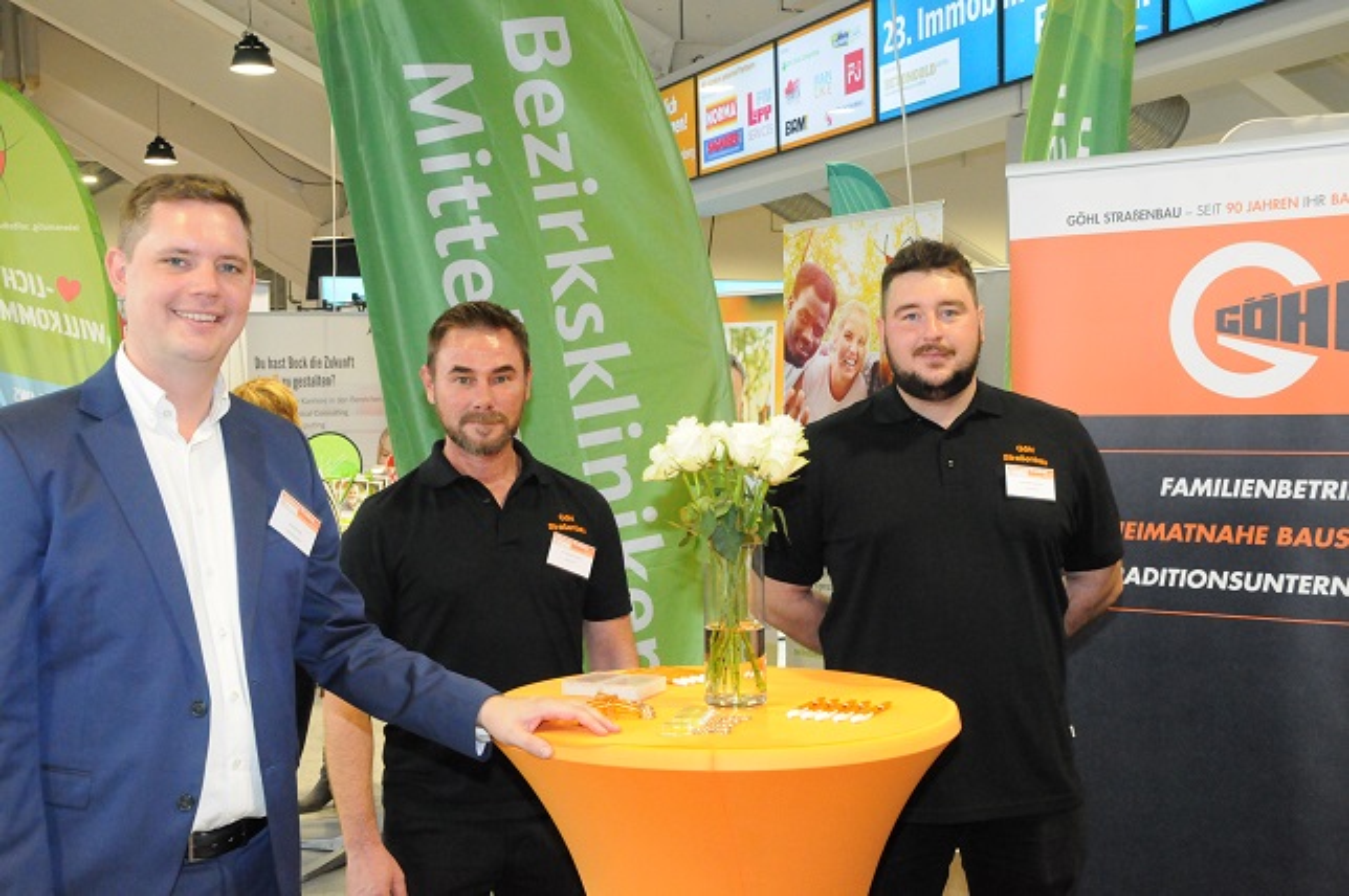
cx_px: 674
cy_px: 448
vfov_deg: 28.0
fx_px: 1797
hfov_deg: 41.2
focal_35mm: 48
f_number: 10
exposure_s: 1/60
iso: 3200
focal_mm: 32
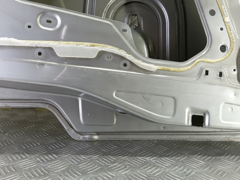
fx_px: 159
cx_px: 120
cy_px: 90
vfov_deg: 58.9
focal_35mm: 23
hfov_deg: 73.9
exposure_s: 1/50
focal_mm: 4.11
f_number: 1.6
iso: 219
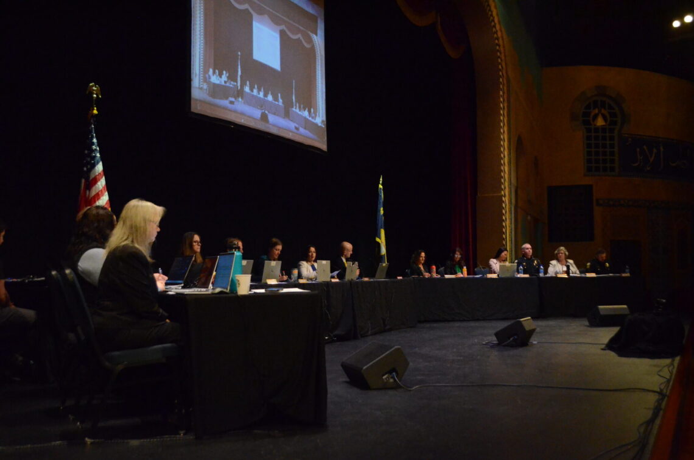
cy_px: 230
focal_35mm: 39
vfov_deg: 34.1
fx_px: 750
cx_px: 347
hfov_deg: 49.6
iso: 6400
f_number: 4.5
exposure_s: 1/320
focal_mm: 26
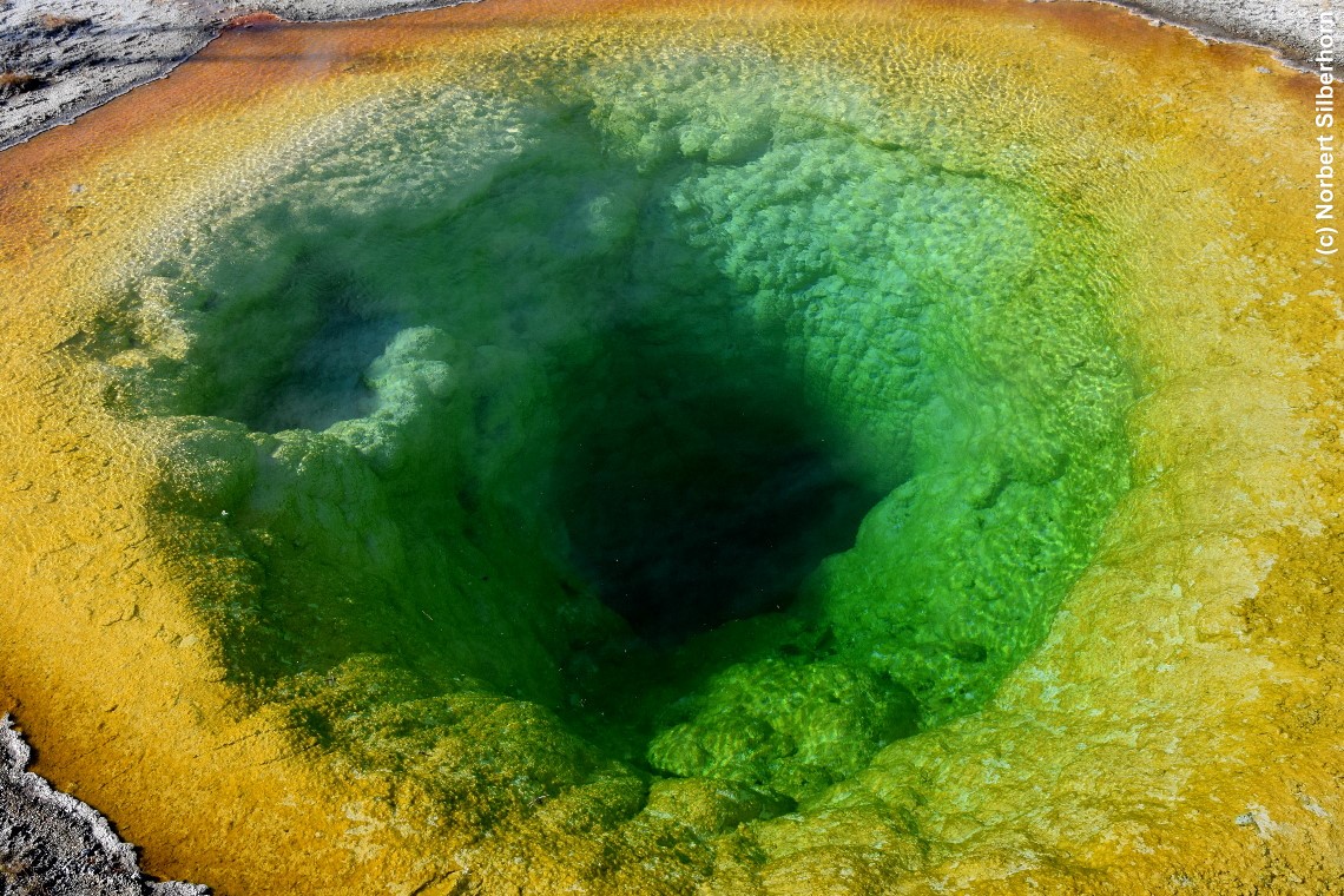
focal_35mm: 33
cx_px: 672
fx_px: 1232
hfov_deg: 57.2
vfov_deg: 40.0
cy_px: 448
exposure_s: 1/400
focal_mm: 22
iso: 400
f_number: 10
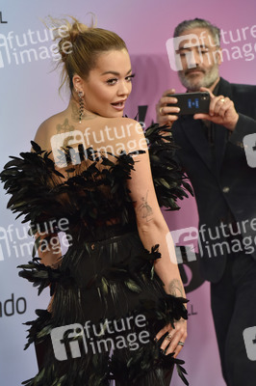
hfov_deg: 9.4
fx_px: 1549
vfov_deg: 14.2
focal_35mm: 145
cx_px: 128
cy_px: 193
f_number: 5.6
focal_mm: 145
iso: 2000
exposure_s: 1/200
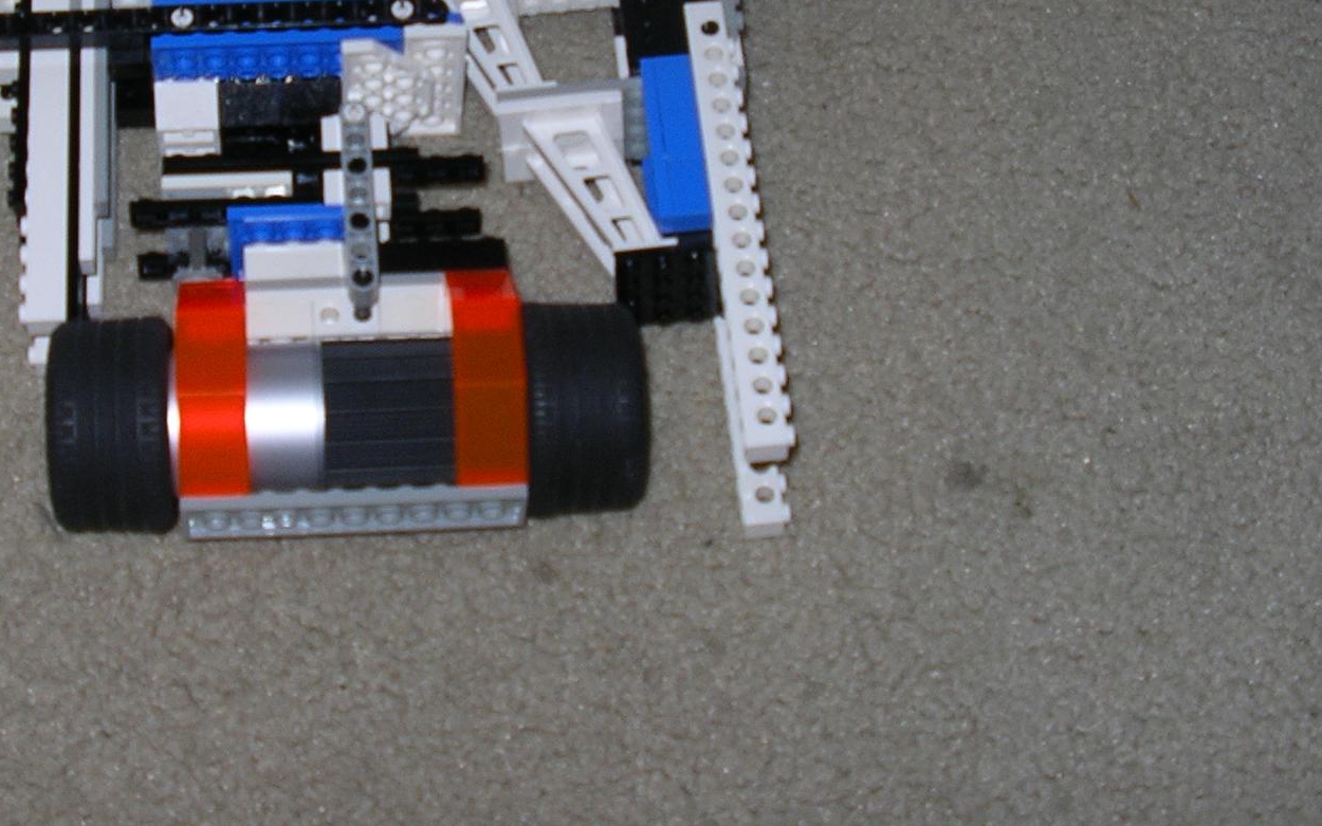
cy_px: 104
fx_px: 2378
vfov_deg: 19.4
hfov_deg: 30.9
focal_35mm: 66
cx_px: 451
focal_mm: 5.8
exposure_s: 1/60
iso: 50
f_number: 2.9
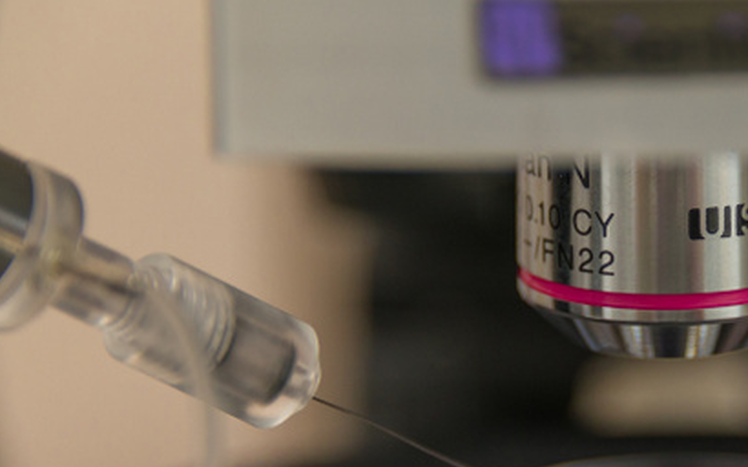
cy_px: 396
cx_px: 660
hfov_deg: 3.5
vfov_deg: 2.2
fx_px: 12167
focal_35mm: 597
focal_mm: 300
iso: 500
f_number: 5.6
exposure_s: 1/40
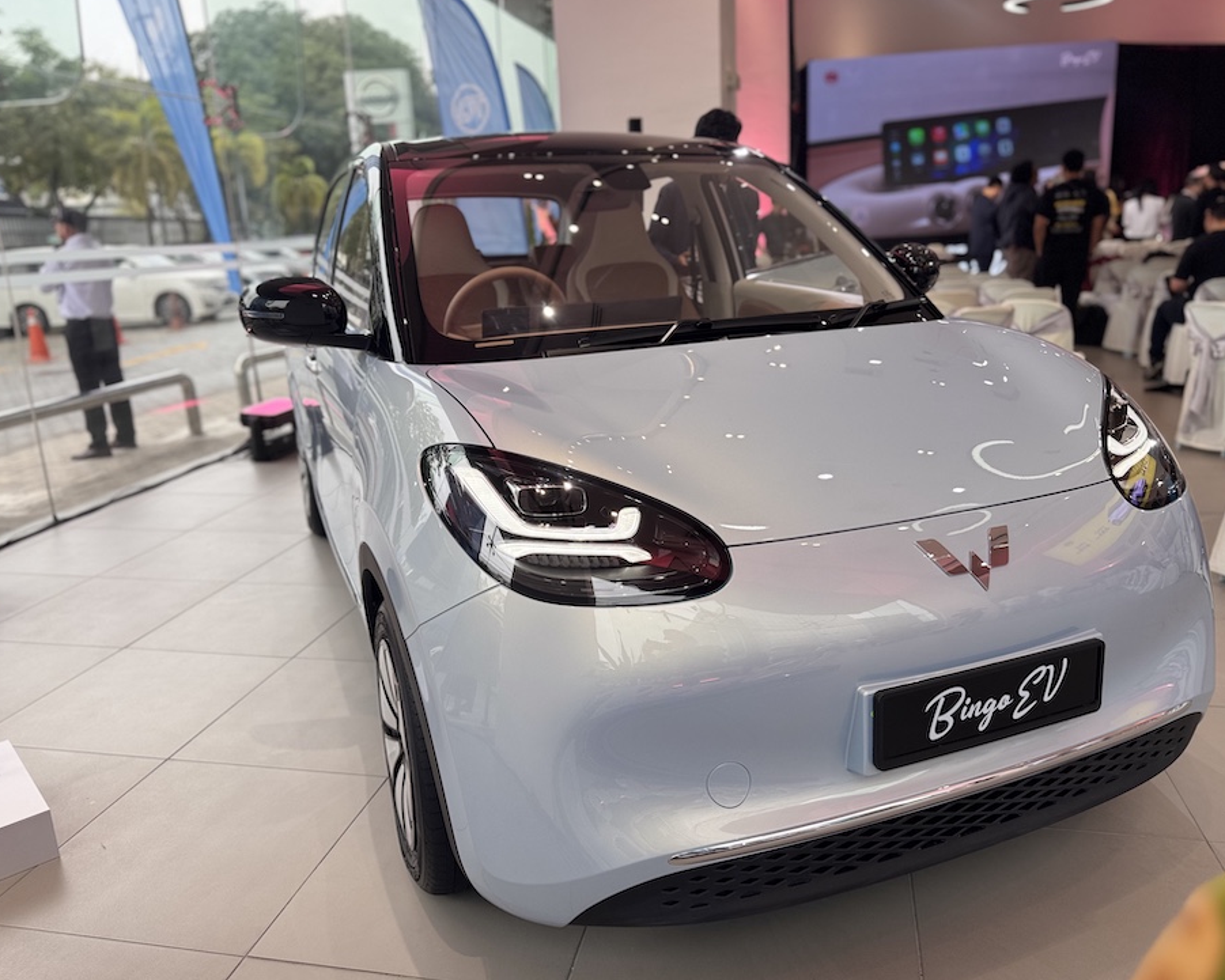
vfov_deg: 54.9
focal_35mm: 26
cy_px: 478
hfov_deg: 66.0
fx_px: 943
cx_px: 640
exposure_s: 1/390
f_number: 1.78
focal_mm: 6.76
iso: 80
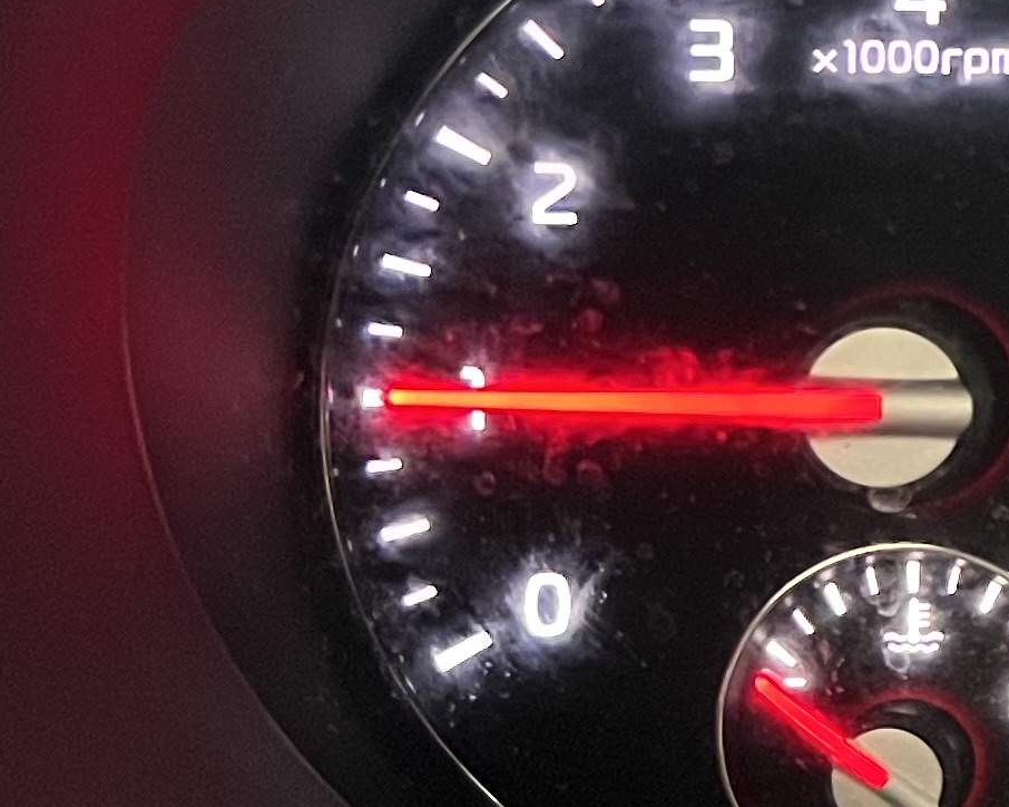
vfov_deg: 13.5
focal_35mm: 113
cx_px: 2006
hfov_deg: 14.3
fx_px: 3373
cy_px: 70
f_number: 1.5
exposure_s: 1/30
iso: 500
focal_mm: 5.7
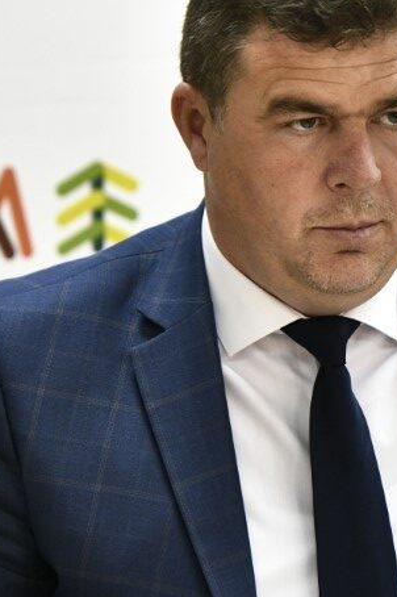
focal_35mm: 508
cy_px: 293
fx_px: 8415
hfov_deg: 2.7
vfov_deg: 4.1
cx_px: 308
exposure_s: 1/125
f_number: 3.3
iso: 1600
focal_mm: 200
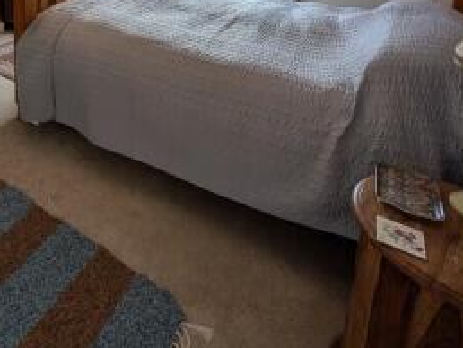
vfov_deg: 41.3
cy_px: -33
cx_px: 117
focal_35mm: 27
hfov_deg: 61.7
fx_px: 361
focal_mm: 2.02
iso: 74
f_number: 1.7
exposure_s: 1/100
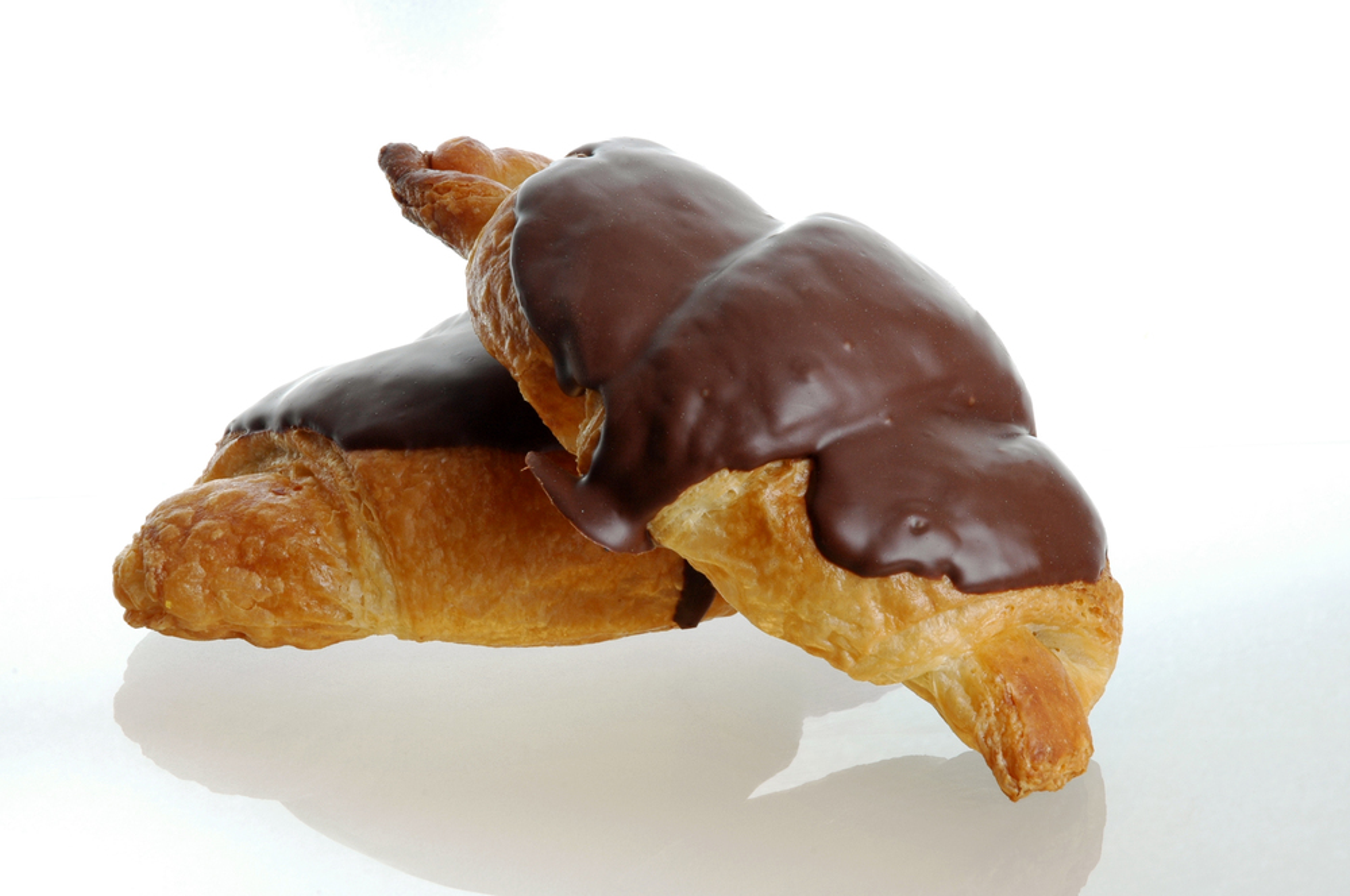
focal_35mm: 105
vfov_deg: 13.0
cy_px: 448
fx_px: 3932
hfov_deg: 19.5
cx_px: 675
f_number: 18
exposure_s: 1/60
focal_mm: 70
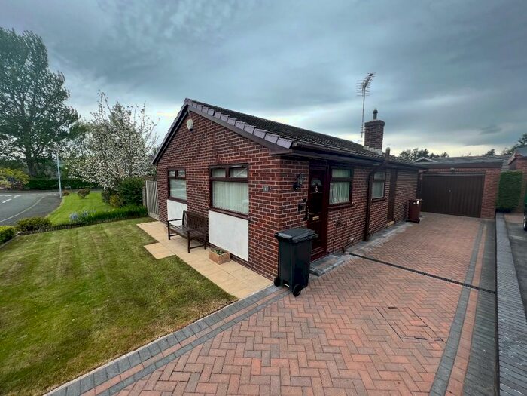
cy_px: 198
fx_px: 198
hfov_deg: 106.2
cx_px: 264
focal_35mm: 13
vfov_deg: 89.9
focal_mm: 1.57
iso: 32
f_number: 1.8
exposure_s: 1/319
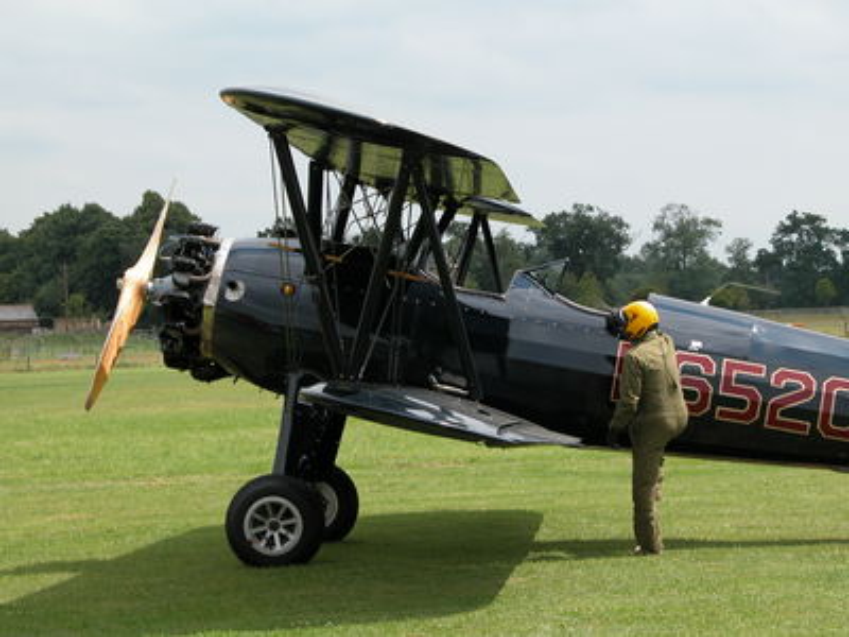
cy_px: 318
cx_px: 424
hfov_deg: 18.4
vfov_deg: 13.8
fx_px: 2624
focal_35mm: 107
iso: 100
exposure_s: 1/420
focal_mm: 27.3
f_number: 5.2
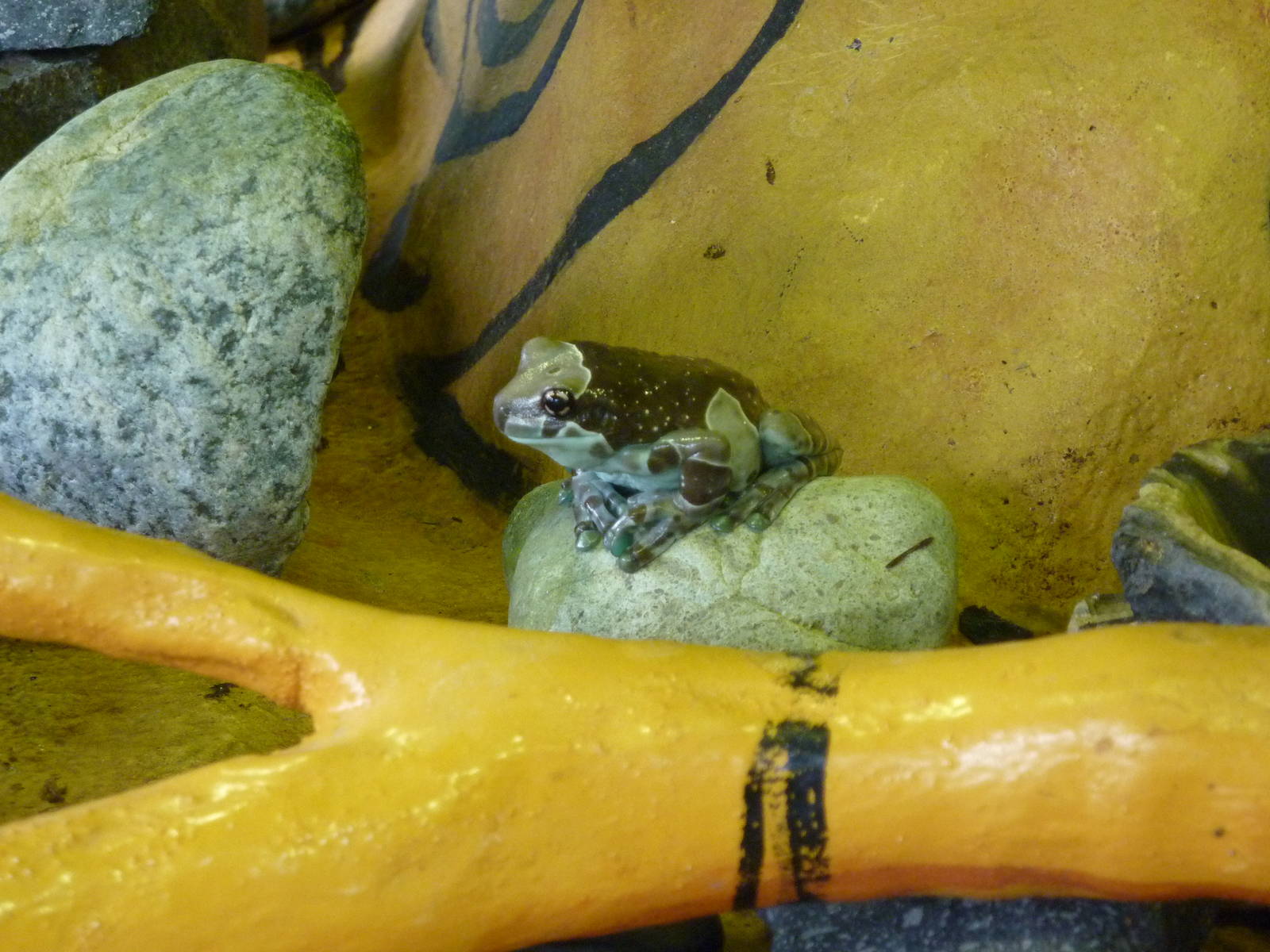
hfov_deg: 14.4
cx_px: 635
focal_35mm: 137
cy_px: 476
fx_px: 5026
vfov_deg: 10.8
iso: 400
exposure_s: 1/30
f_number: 4.5
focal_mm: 22.5
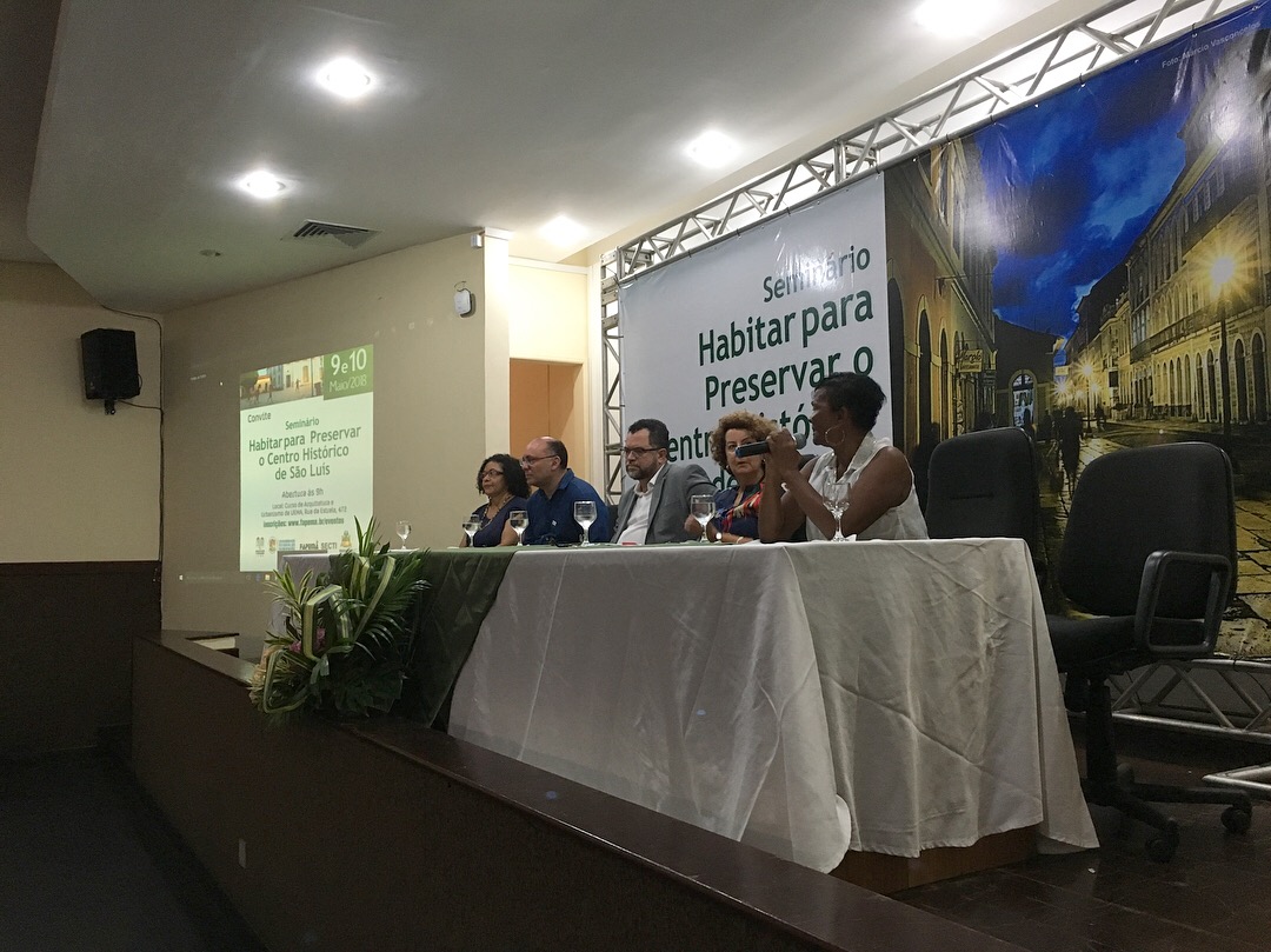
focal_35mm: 29
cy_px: 476
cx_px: 636
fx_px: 1064
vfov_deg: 48.2
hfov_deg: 61.7
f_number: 2.2
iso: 160
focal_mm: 4.15
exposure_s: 1/30
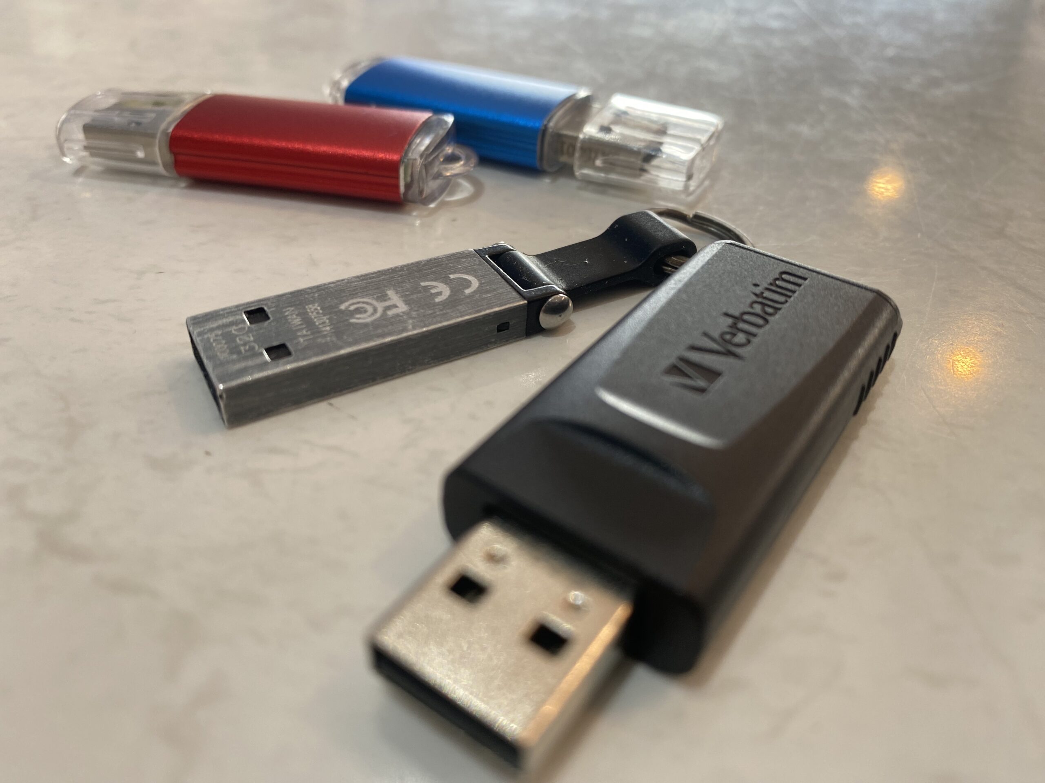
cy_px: 392
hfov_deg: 69.4
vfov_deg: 54.9
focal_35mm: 25
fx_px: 755
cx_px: 522
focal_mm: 4.25
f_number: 1.8
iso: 80
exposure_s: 1/122
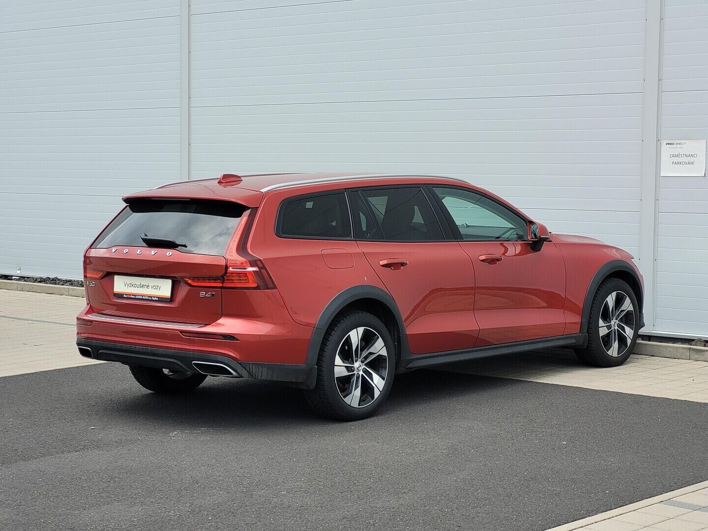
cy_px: 266
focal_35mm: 76
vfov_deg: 19.4
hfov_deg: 25.7
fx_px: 1554
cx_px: 354
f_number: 2.4
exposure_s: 1/215
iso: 25
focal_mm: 7.12
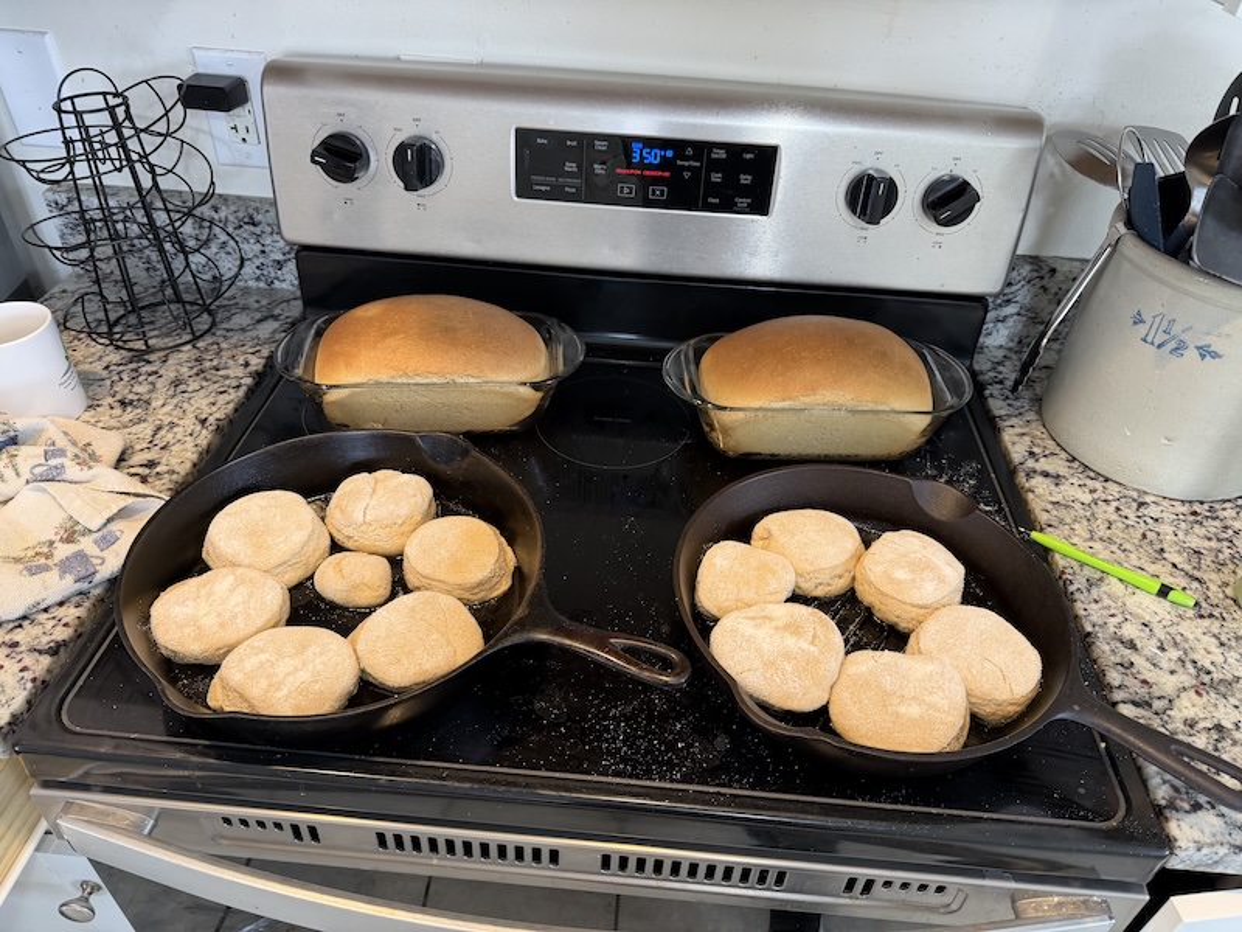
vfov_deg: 56.8
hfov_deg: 71.6
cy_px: 466
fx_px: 861
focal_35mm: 24
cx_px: 621
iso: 160
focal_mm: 6.76
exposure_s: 1/60
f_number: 1.78
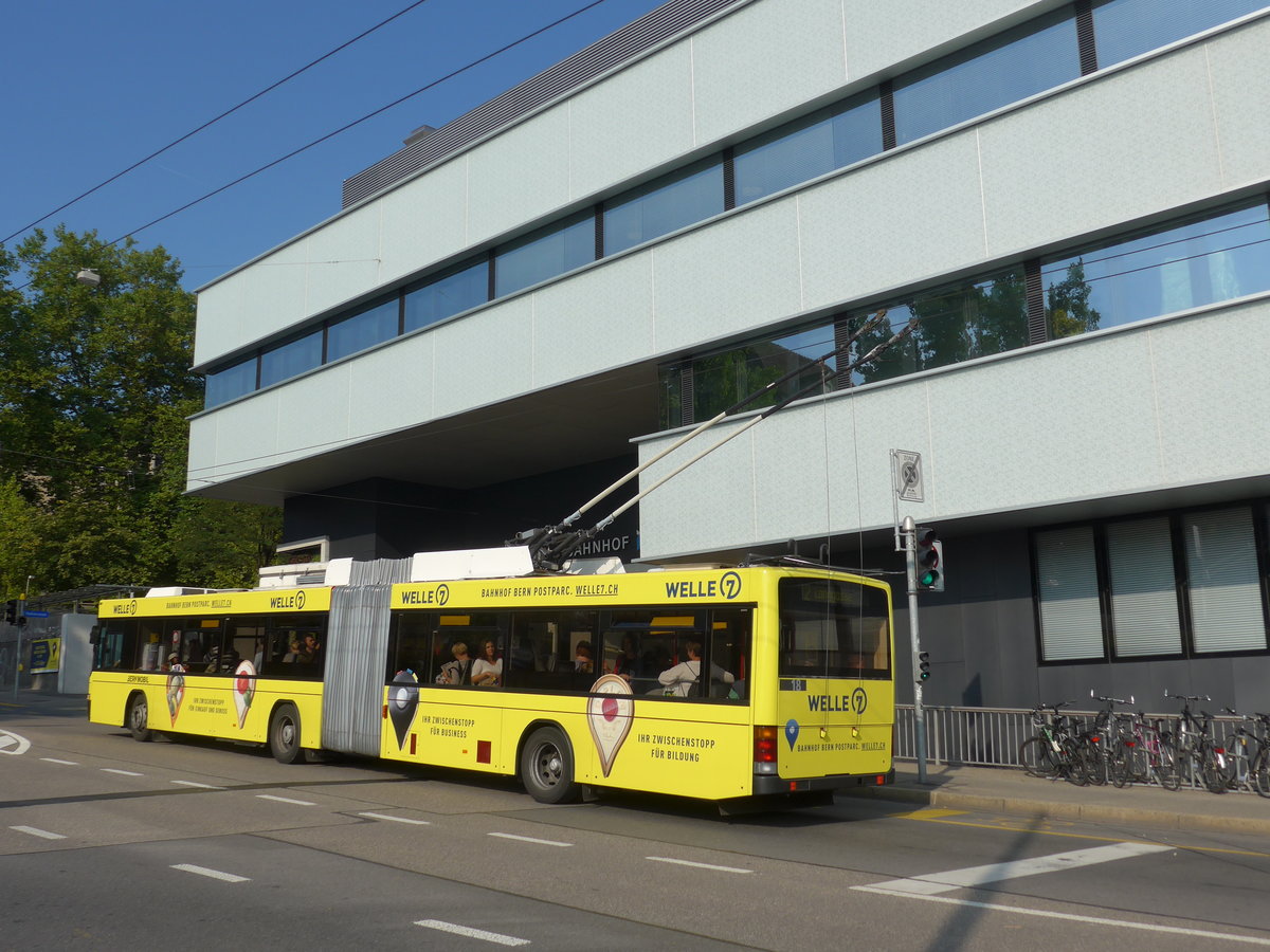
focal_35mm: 34
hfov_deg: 54.0
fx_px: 1247
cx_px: 635
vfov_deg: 41.8
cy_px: 476
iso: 80
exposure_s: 1/1600
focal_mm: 7
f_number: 3.2
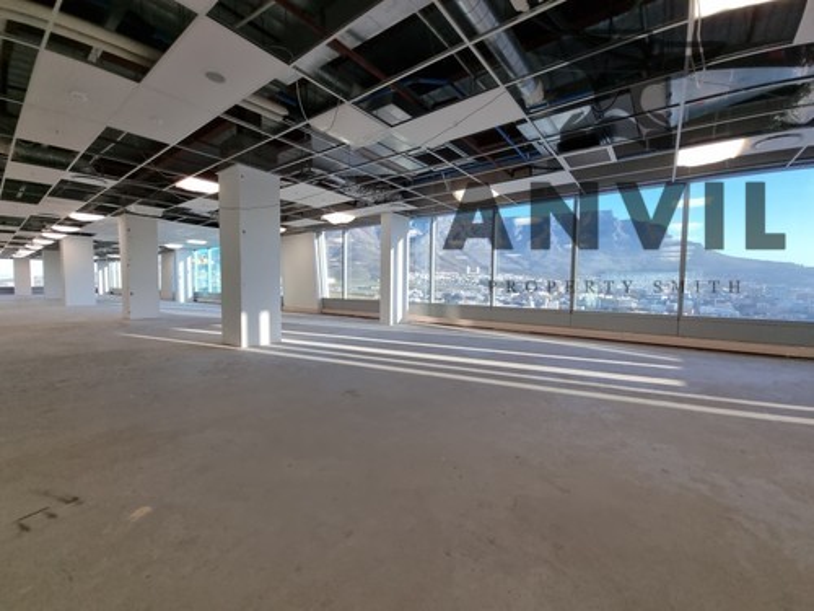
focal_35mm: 13
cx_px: 407
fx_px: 306
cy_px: 306
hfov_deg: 106.2
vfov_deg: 89.9
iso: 64
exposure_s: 1/100
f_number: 2.2
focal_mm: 2.2
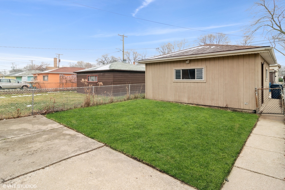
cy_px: 95
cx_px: 142
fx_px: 142
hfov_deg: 90.0
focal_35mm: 18
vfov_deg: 67.4
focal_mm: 12
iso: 200
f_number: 8
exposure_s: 1/50
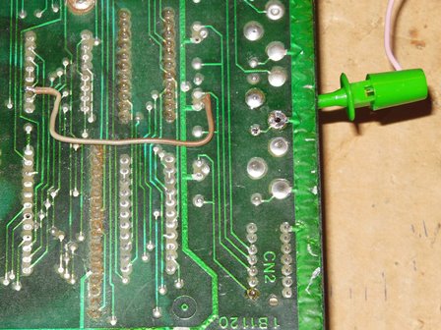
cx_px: 220
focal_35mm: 87
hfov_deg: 22.5
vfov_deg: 17.0
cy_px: 165
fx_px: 1108
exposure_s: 1/60
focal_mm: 15.5
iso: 200
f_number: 4.6
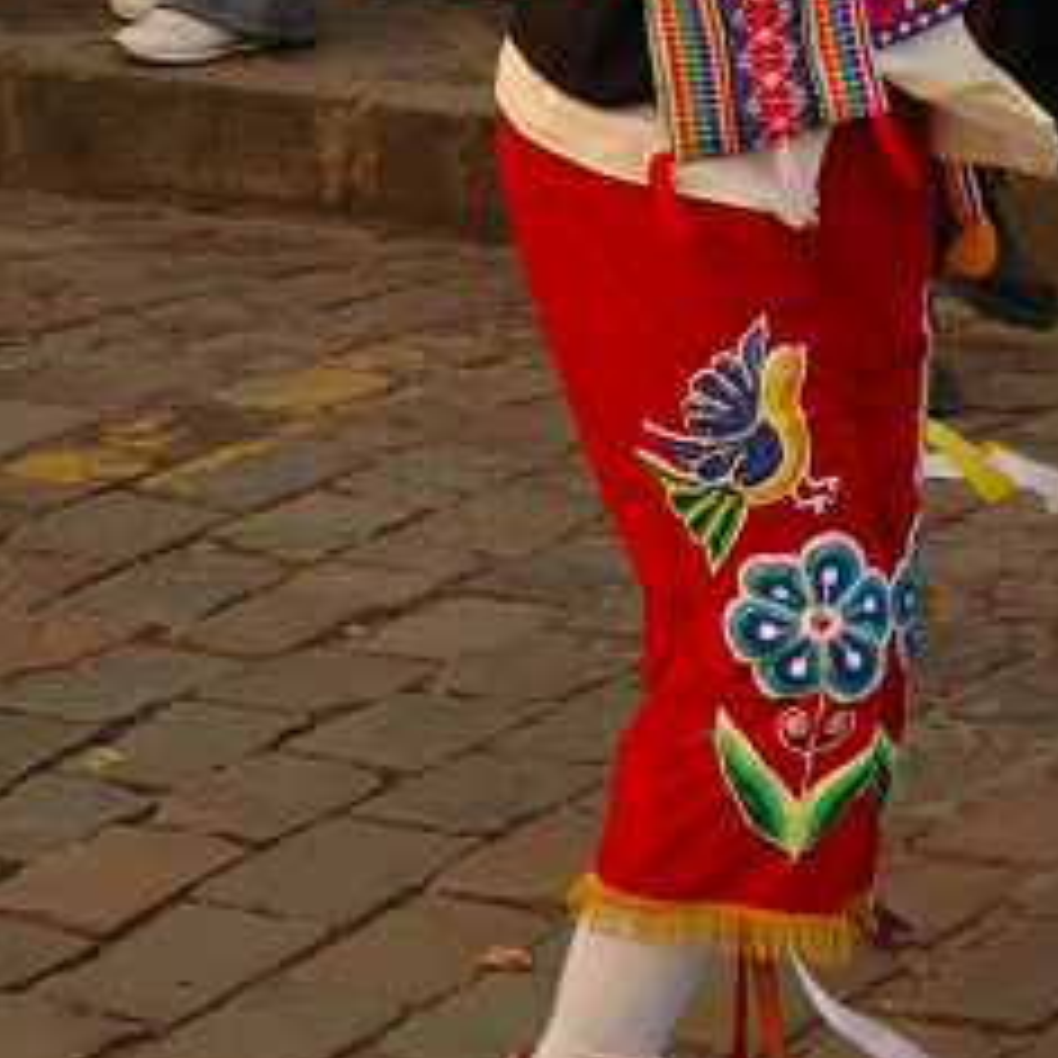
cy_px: -144
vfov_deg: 8.3
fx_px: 7202
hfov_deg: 8.4
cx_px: 858
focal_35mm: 208
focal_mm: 55
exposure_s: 1/250
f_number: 8
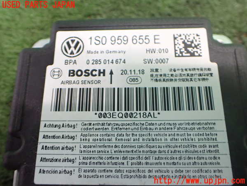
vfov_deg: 46.8
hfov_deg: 60.0
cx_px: 124
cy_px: 93
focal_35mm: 30
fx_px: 214
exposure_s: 1/80
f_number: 2.3
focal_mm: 5.4
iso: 800
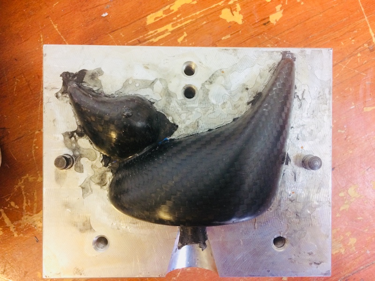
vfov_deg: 48.2
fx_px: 314
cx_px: 188
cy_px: 140
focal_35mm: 29
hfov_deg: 61.7
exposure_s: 1/33
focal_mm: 4.15
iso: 160
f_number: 2.2
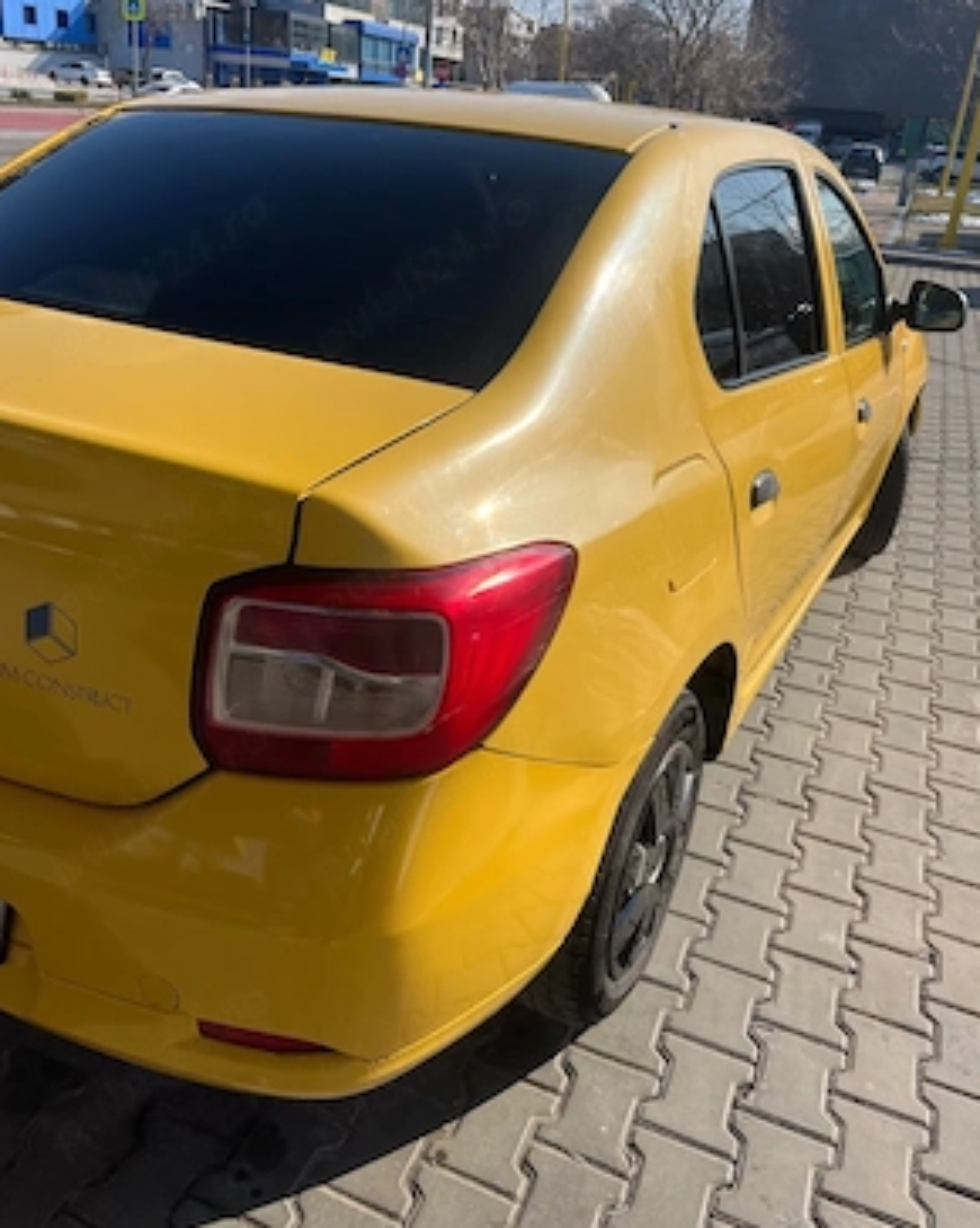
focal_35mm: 28
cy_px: 582
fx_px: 1016
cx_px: 490
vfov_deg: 62.2
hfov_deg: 51.5
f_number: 1.6
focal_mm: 5.1
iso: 50
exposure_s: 1/3745
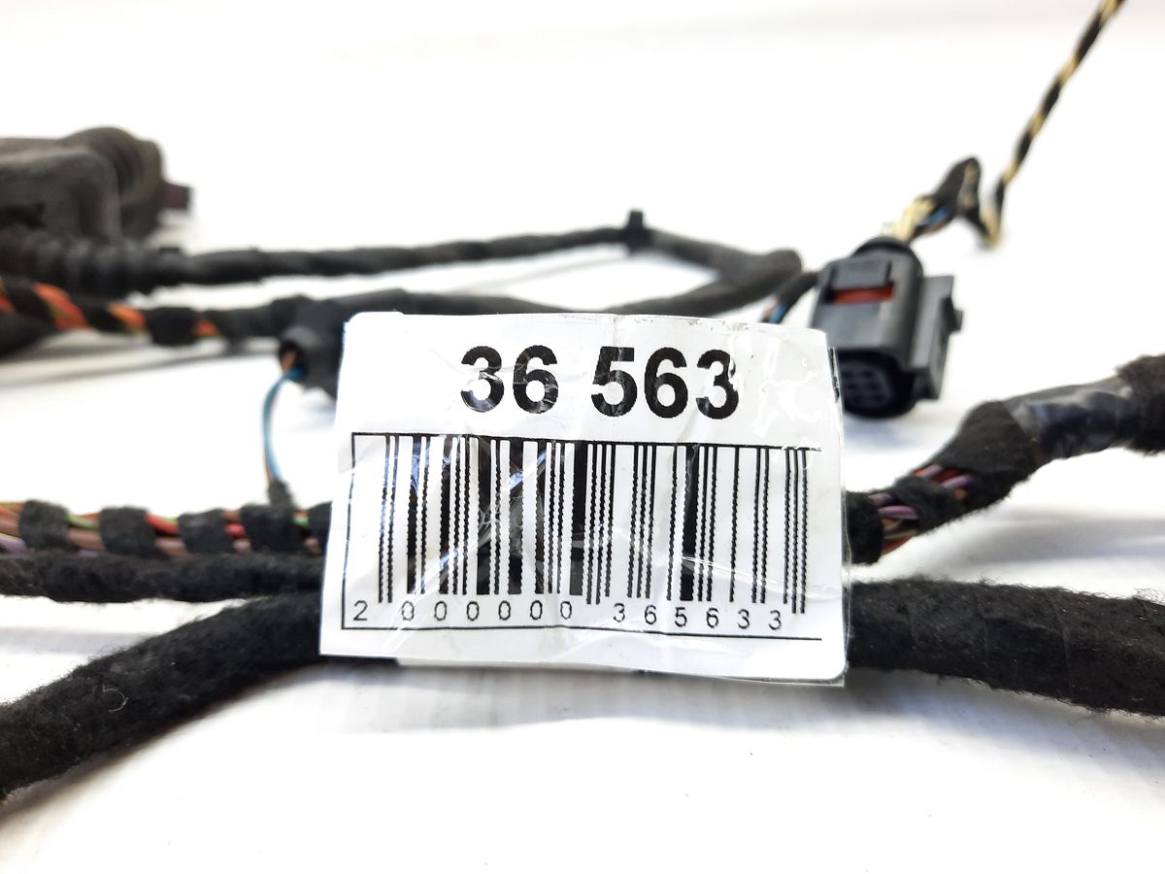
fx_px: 841
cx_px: 582
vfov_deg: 54.9
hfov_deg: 69.4
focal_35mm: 25
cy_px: 437
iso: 160
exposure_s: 1/50
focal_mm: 4.6
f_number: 2
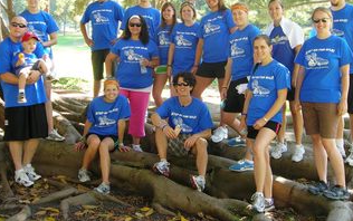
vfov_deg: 23.4
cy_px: 65
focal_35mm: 55
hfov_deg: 36.9
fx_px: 529
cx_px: 170
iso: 53
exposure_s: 1/31.7
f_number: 3.1
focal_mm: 7
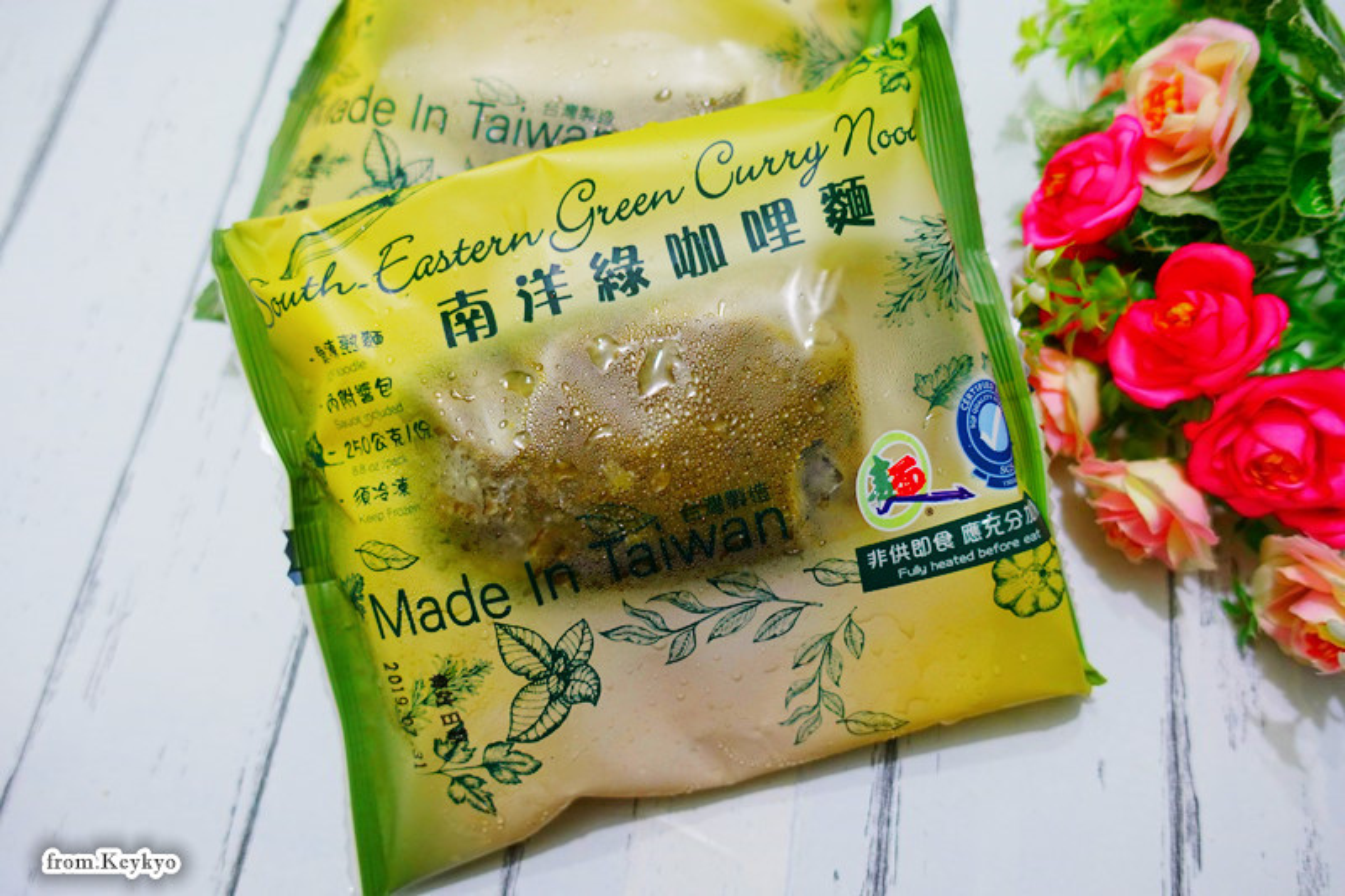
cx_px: 672
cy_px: 448
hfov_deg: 73.8
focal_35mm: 24
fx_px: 896
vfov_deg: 53.1
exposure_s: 1/30
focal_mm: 8.8
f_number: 1.8
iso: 250
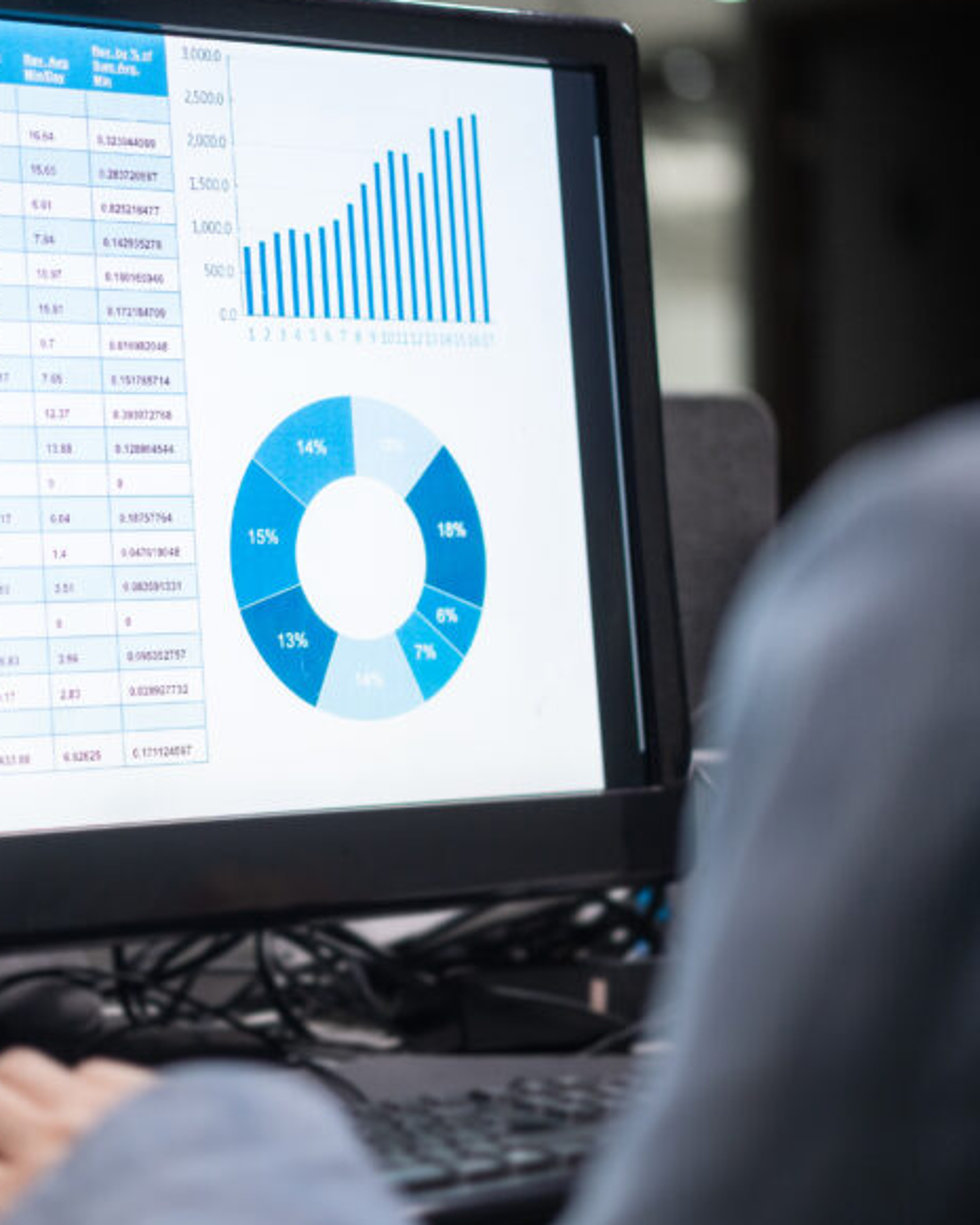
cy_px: 522
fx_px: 3298
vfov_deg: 21.0
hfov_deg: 16.7
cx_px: 171
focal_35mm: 91
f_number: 1.8
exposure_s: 1/125
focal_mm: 55
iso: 400
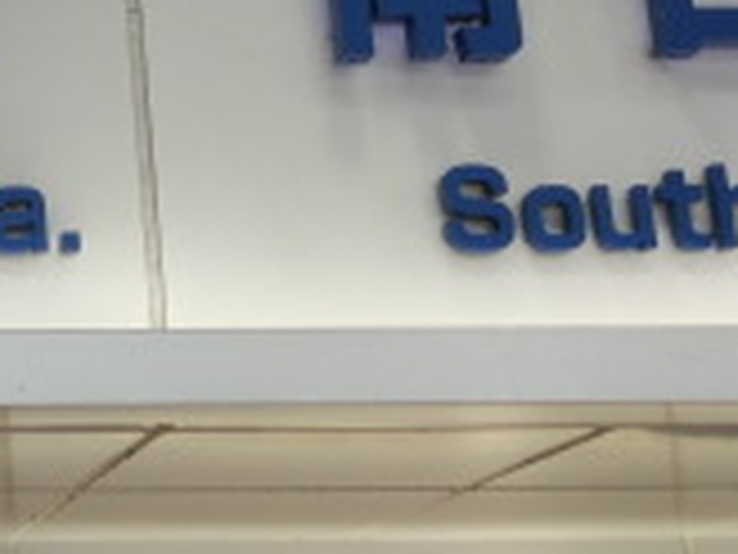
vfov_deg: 10.6
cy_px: -401
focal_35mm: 133
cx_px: -346
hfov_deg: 14.0
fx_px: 2836
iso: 80
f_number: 3.9
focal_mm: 6
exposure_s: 1/160
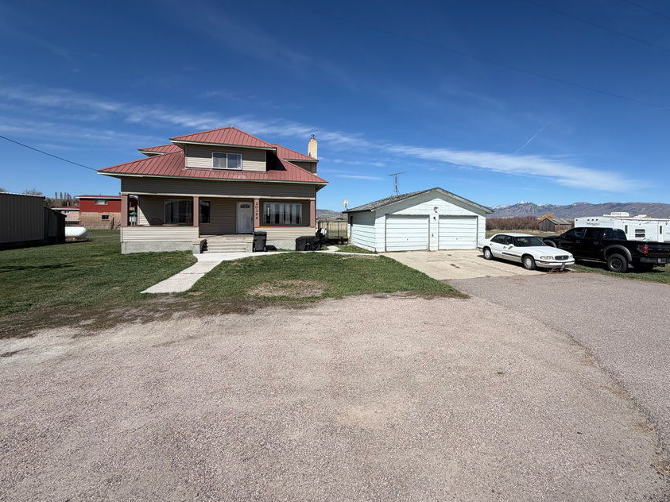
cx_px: 405
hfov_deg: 89.8
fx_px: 329
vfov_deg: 74.4
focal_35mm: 17
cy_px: 222
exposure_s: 1/1431
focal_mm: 2.22
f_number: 2.2
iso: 20
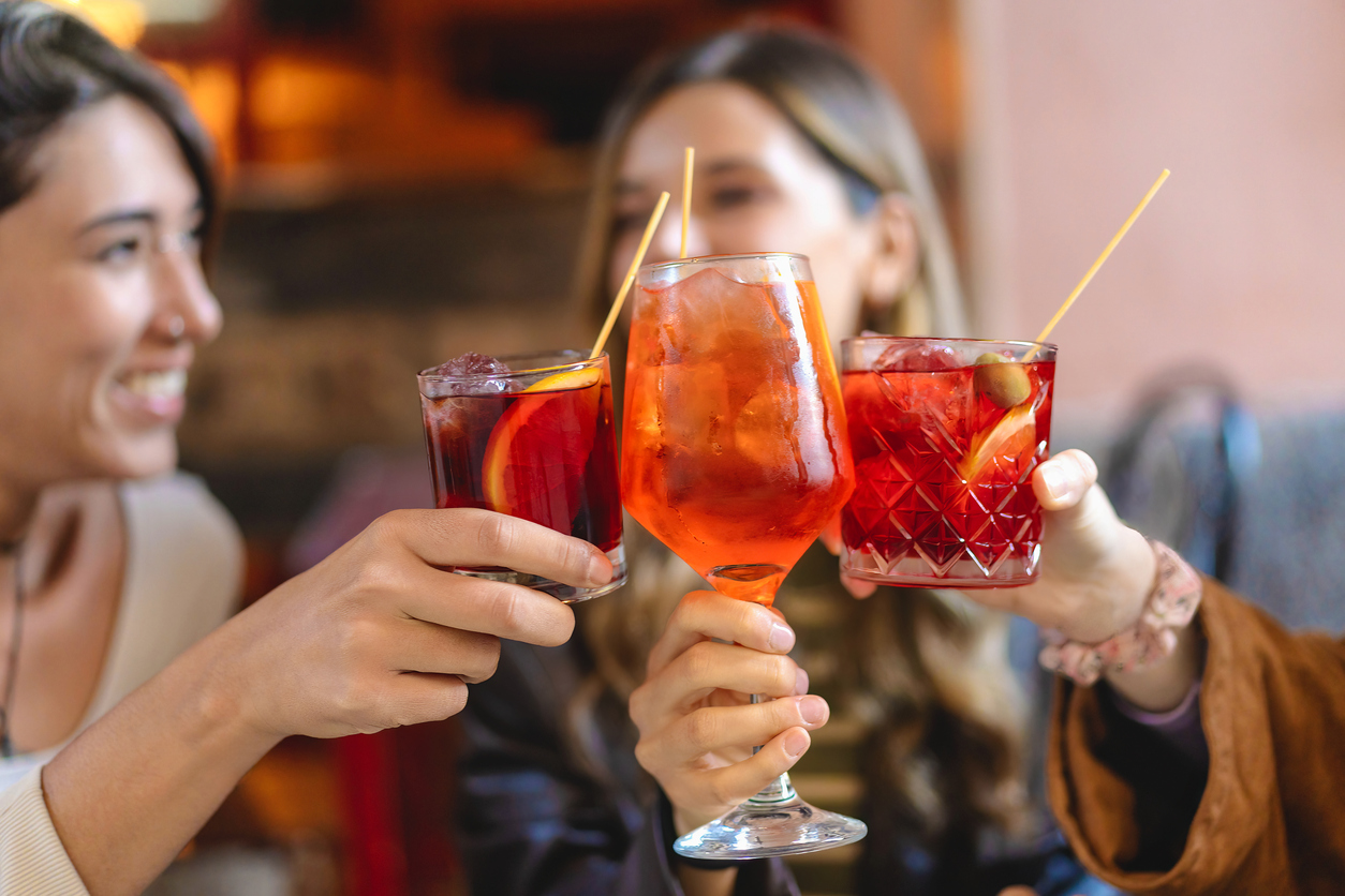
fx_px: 2055
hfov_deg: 36.2
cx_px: 672
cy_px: 448
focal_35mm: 55
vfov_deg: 24.6
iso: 800
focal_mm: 55
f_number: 1.8
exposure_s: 1/160
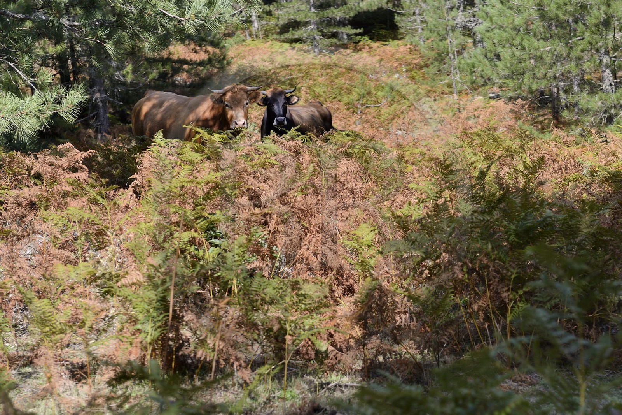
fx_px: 1071
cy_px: 208
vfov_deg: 21.9
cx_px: 311
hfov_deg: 32.4
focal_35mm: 62
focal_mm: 62
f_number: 4.5
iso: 200
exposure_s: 1/640
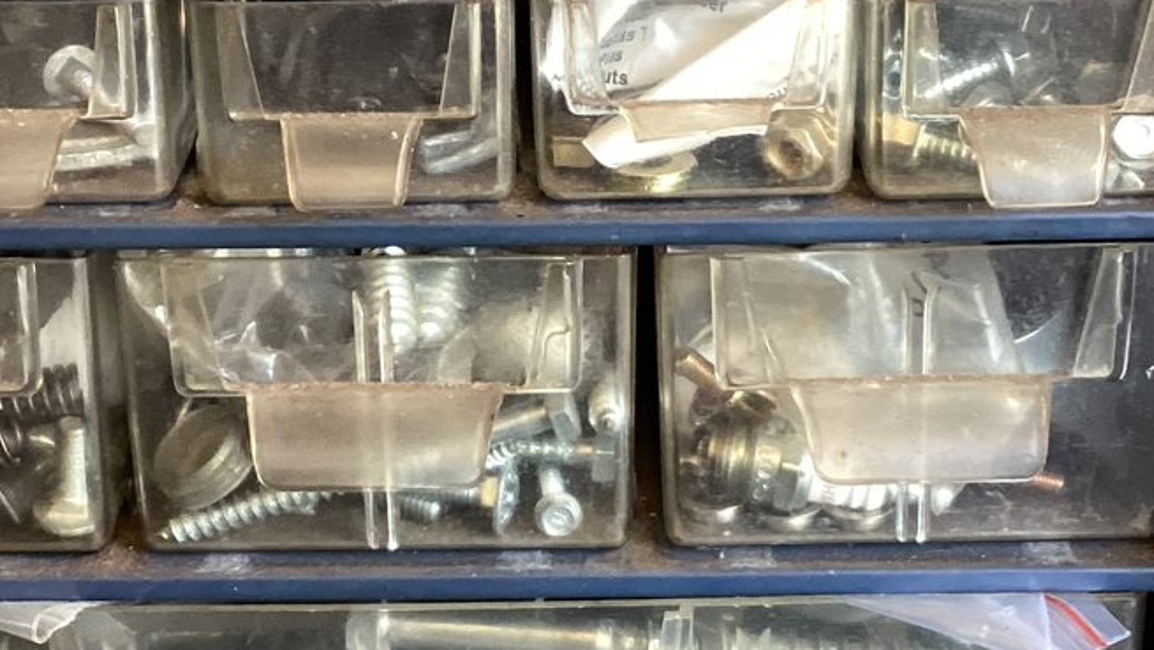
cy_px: 242
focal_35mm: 78
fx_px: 2388
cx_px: 570
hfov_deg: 27.2
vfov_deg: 15.5
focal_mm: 3.3
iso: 200
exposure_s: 1/50
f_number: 2.4
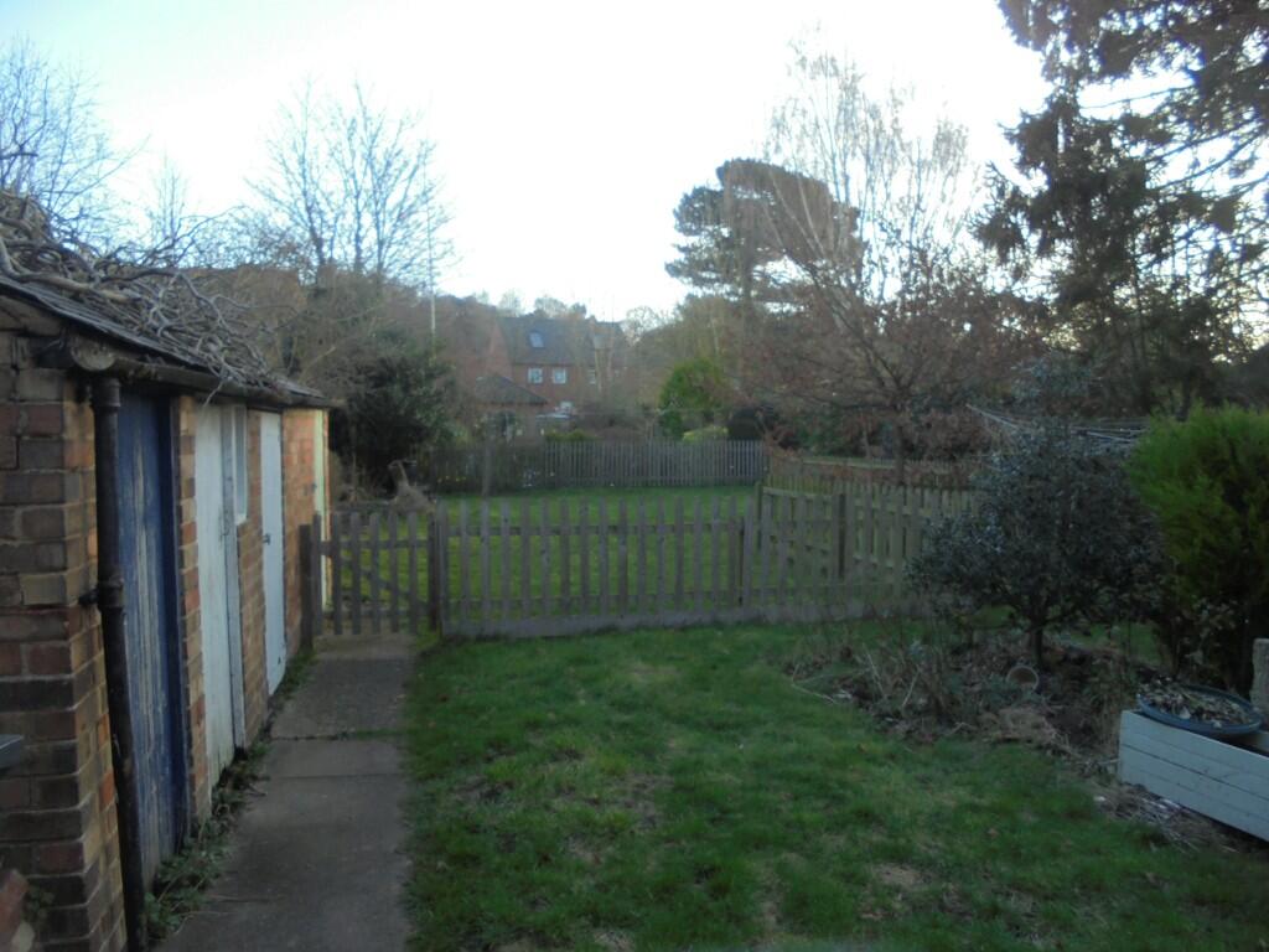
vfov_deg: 53.1
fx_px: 953
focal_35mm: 26
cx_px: 634
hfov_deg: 67.3
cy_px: 476
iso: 100
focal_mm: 4.6
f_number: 3.5
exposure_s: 1/125
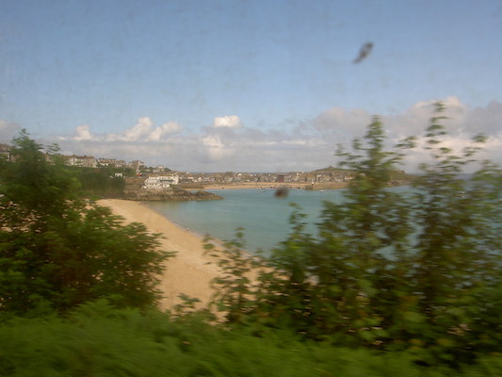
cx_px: 251
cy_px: 188
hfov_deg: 53.9
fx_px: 493
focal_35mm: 34
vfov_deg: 41.8
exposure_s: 1/160
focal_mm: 5.6
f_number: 4.7
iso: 50
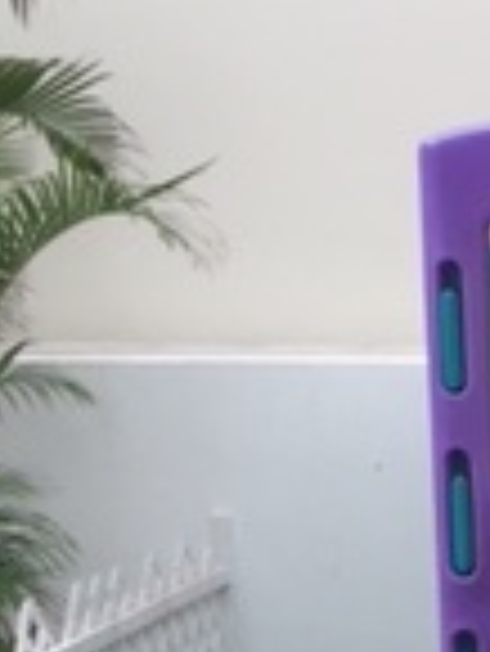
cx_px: 1043
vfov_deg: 14.9
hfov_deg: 10.5
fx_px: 2412
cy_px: 760
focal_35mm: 128
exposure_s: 1/439
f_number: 2.2
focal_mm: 4.15
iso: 32
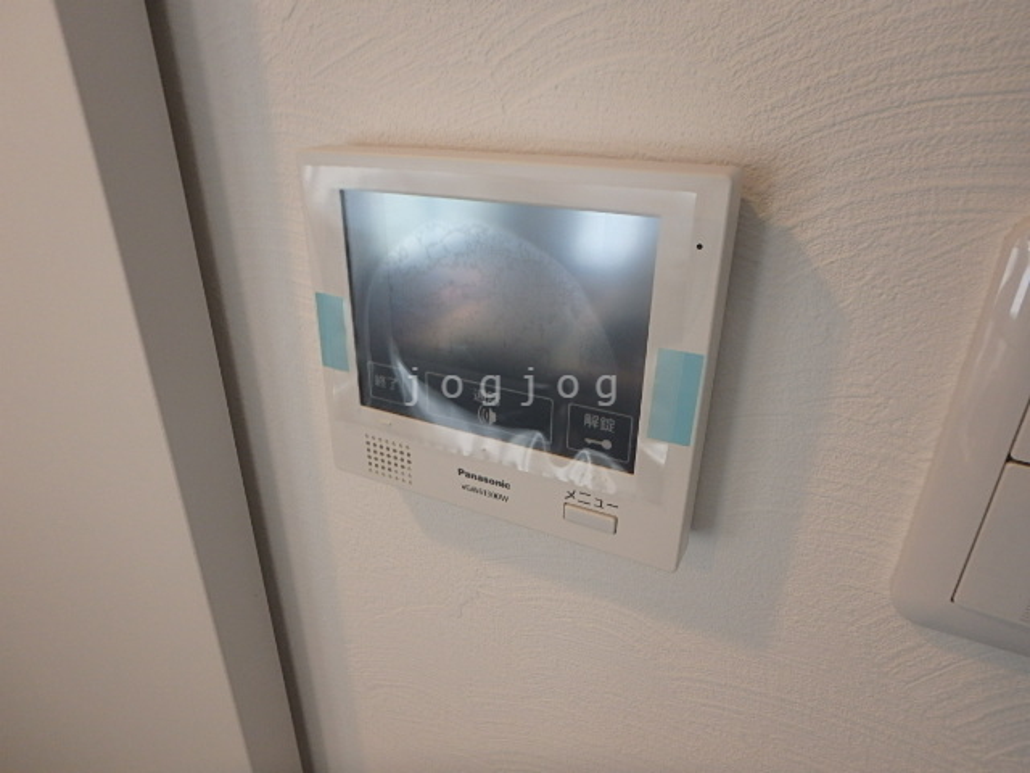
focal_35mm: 21
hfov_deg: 79.0
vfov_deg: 63.4
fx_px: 625
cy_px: 386
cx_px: 515
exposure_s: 1/40
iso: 200
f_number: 3.5
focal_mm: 3.7
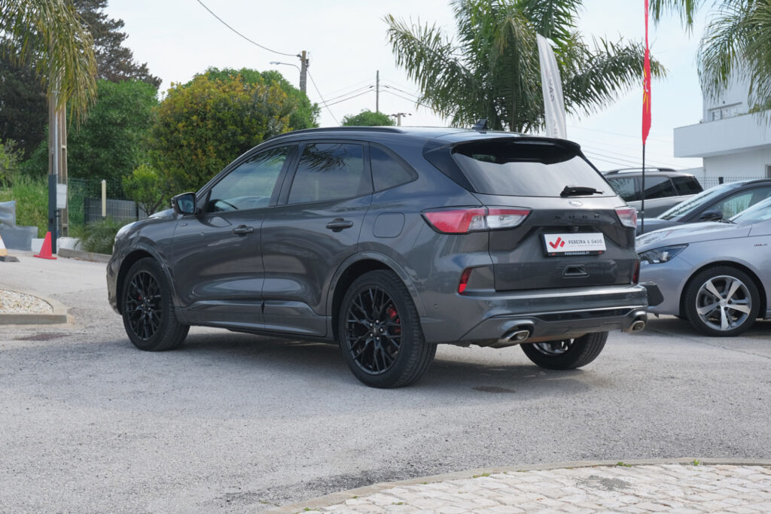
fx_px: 1349
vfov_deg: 21.6
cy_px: 257
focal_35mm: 63
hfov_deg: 31.9
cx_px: 386
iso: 160
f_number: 9
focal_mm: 42
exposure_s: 1/160
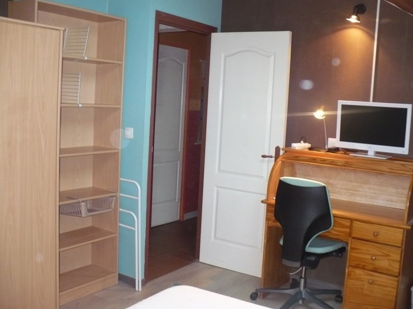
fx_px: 453
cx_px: 207
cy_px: 153
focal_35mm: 38
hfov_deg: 49.0
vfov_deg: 37.7
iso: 250
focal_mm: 6.1
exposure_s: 1/30
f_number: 2.8
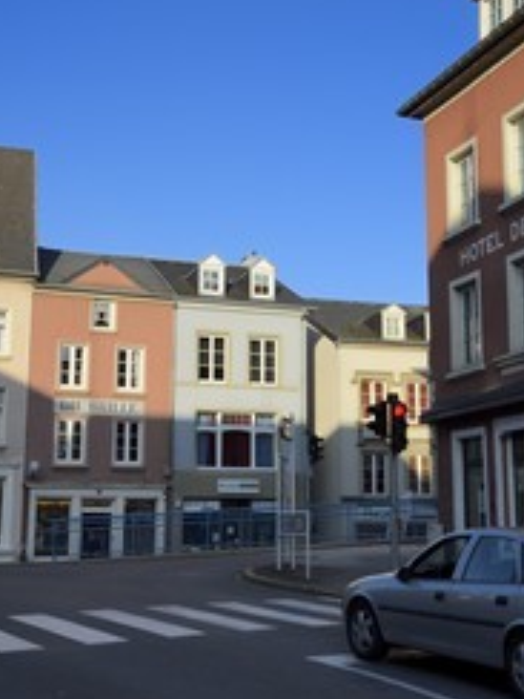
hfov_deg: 27.5
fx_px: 1070
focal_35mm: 53
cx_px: 306
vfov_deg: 36.2
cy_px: 335
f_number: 20
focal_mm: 32
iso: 200
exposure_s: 1/80
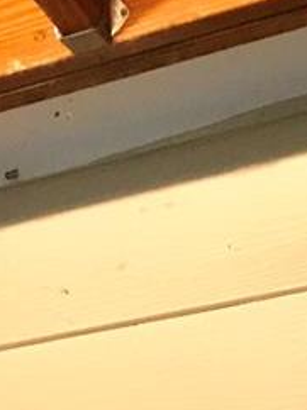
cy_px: 1005
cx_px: -85
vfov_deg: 11.5
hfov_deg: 10.4
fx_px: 1647
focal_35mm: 139
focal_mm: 3.99
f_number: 1.8
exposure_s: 1/9
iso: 100
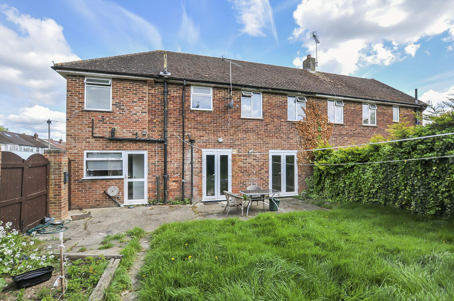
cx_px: 227
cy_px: 150
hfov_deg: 100.5
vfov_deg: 77.2
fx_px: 189
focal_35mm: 15
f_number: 5.6
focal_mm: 10
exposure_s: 1/400
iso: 200
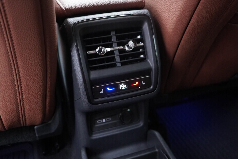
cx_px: 119
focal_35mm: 36
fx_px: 238
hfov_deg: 53.1
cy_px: 80
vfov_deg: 36.9
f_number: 2.8
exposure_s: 1/40
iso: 2000
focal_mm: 24
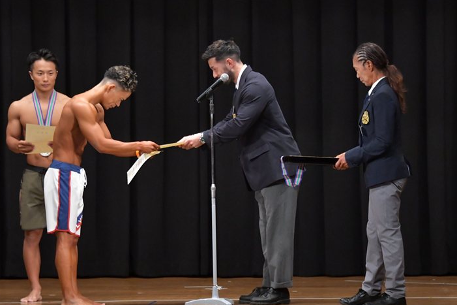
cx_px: 222
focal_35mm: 240
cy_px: 167
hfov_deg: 8.6
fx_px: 3046
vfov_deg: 5.7
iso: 6400
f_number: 5.6
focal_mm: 145
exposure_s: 1/400
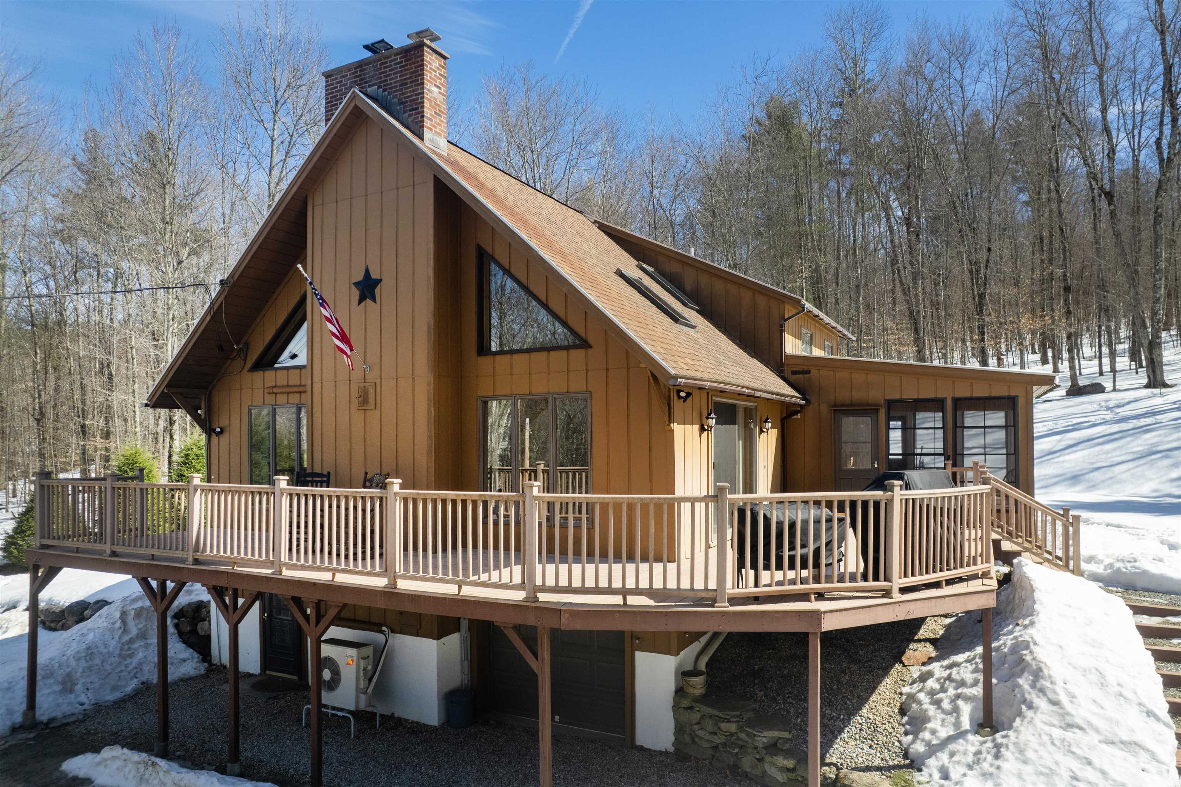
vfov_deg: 57.2
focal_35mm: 22
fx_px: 721
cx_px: 590
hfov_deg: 78.6
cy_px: 394
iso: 130
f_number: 2.8
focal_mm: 8.38
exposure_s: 1/160
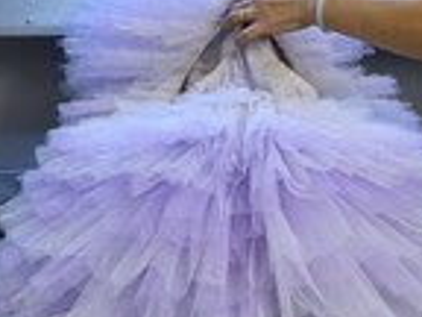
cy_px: 82
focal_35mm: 90
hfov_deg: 21.4
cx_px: 355
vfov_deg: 16.3
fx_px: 1097
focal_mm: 32
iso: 1600
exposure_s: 1/125
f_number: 5
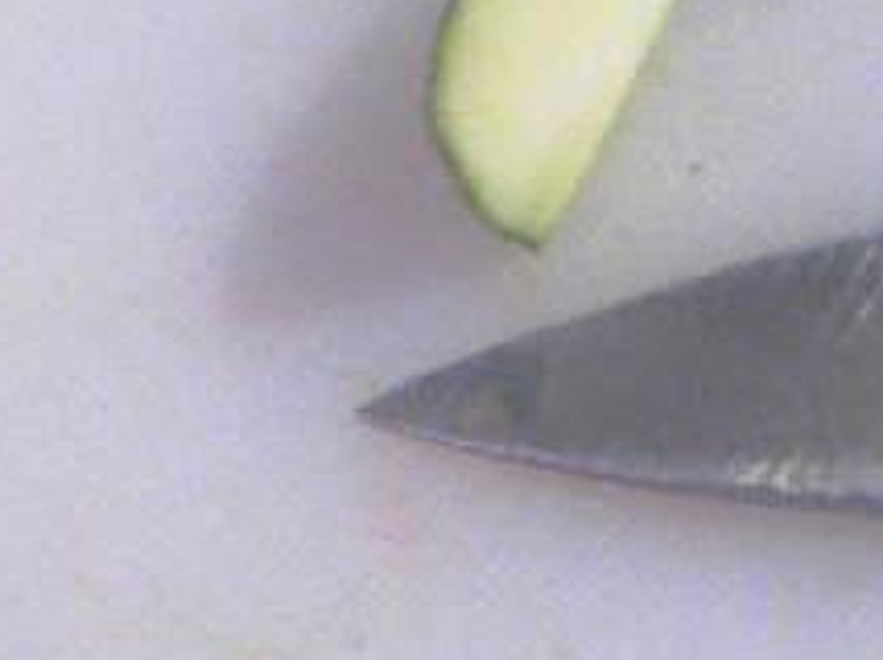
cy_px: 1563
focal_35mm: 163
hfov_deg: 12.1
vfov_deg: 8.4
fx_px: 4153
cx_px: 536
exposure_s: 1/8
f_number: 2.8
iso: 200
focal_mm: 6.3
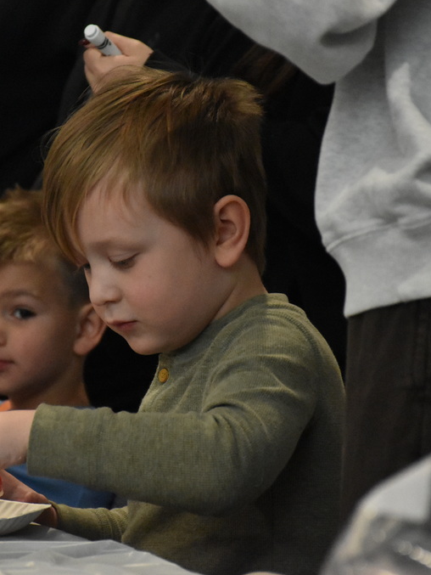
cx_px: 149
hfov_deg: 5.9
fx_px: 4199
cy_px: 288
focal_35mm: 253
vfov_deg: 7.8
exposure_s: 1/400
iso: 6400
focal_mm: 116
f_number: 5.6
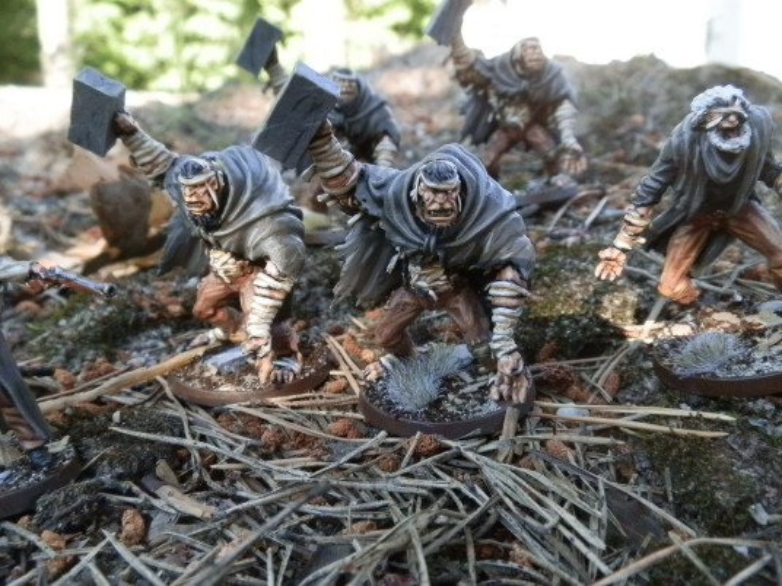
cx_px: 391
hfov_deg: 63.4
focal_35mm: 28
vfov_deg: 49.7
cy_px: 293
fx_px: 633
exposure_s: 1/400
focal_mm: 5
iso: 400
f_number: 3.1
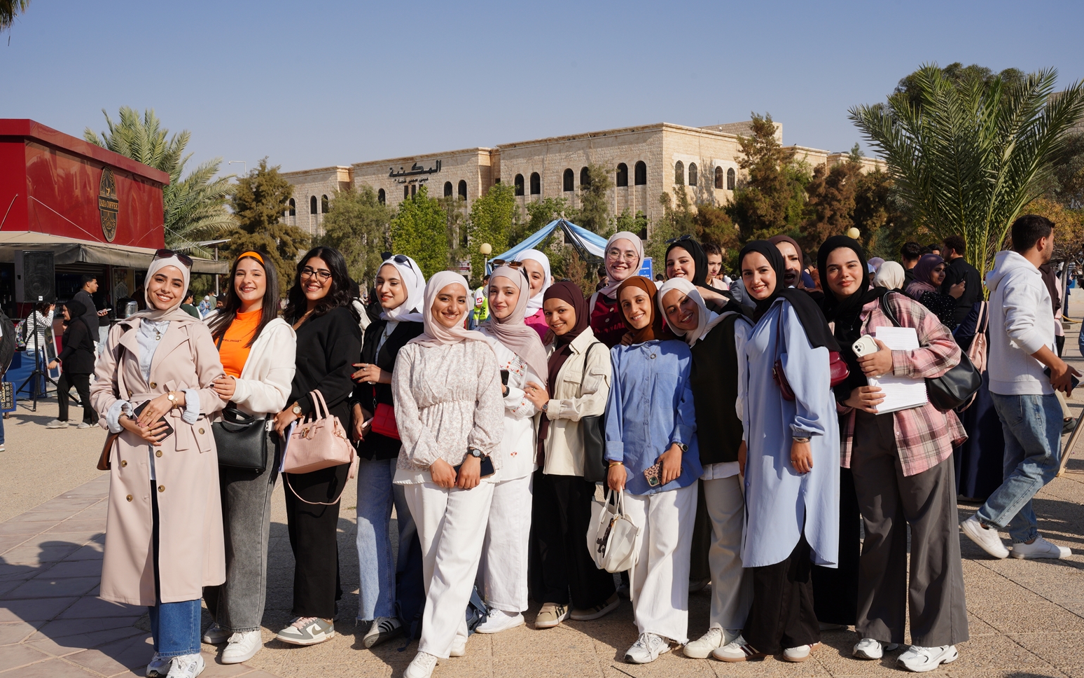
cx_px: 538
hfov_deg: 50.7
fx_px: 1144
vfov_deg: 33.0
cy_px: 354
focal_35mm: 39
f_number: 14
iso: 100
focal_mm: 37.7
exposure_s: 1/160
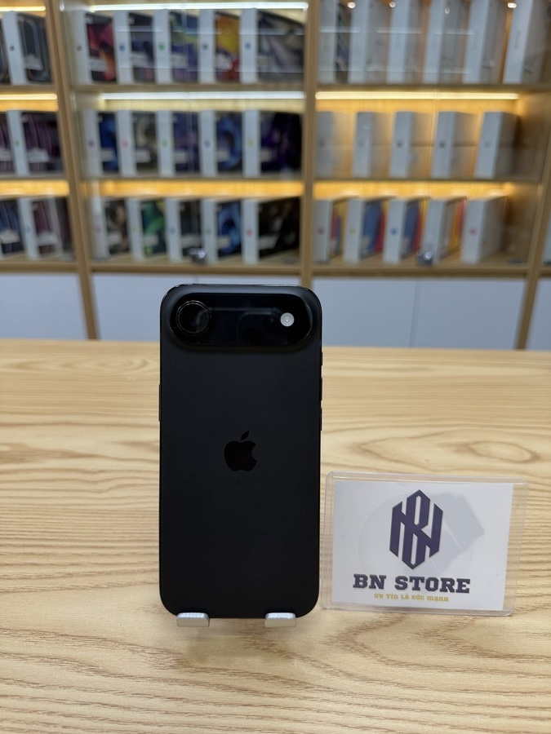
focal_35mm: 24
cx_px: 276
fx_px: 509
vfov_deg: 71.6
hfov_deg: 56.8
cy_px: 367
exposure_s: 1/120
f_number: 1.78
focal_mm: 6.76
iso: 80
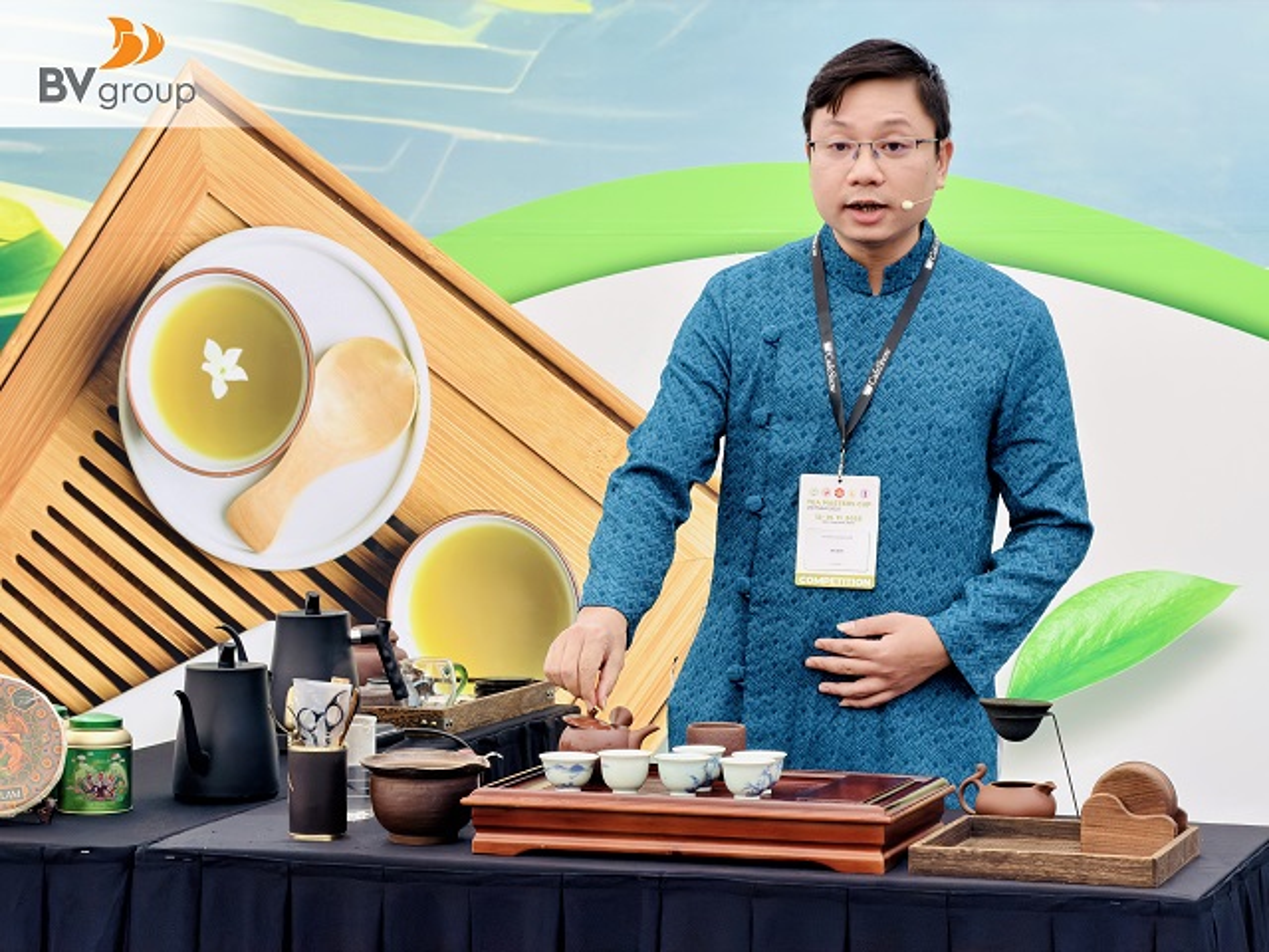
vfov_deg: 14.8
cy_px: 476
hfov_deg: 19.6
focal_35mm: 100
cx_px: 634
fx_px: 3666
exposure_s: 1/121
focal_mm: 16.89
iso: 160
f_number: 2.8
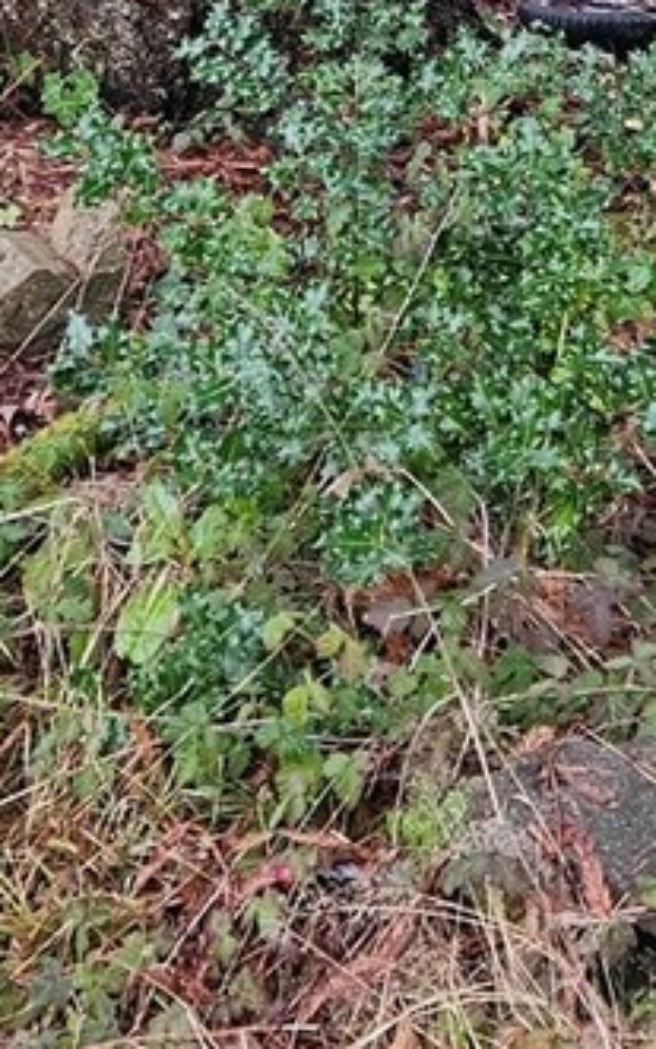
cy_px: -238
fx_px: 3031
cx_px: 637
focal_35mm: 106
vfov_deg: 18.5
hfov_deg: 12.2
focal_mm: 5.4
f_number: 1.8
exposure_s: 1/40
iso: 640
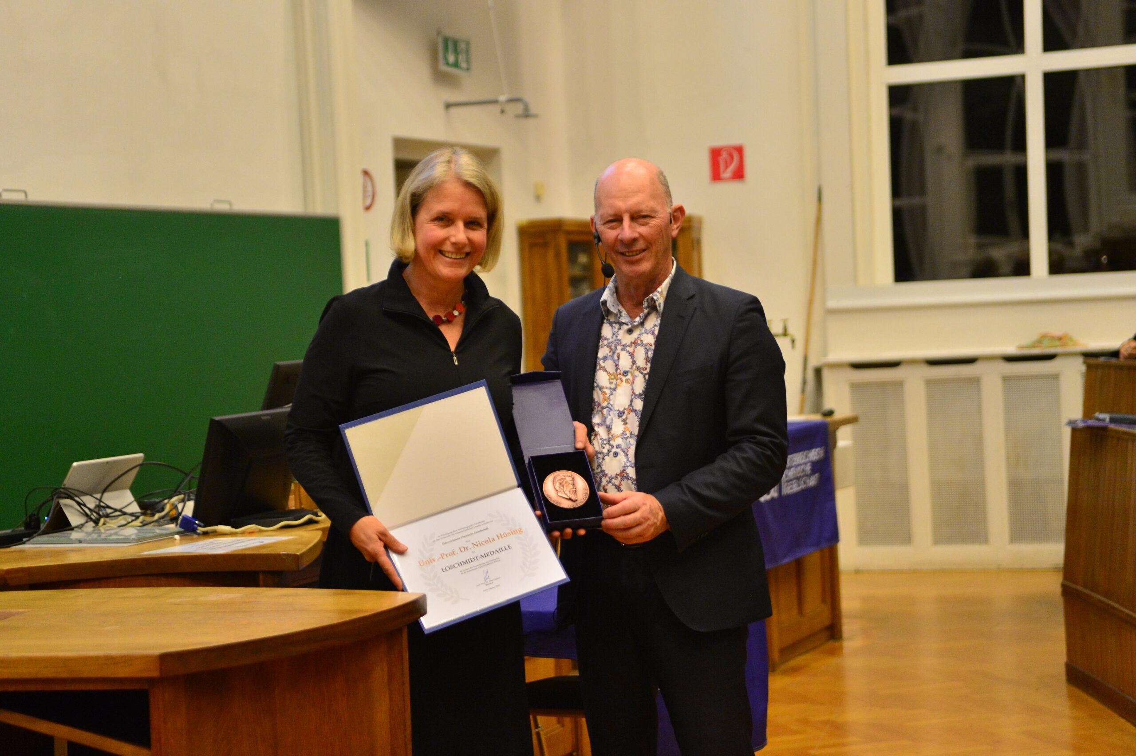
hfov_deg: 28.9
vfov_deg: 19.4
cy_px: 378
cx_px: 568
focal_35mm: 70
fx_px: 2208
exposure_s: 1/250
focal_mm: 70
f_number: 2.8
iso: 2500
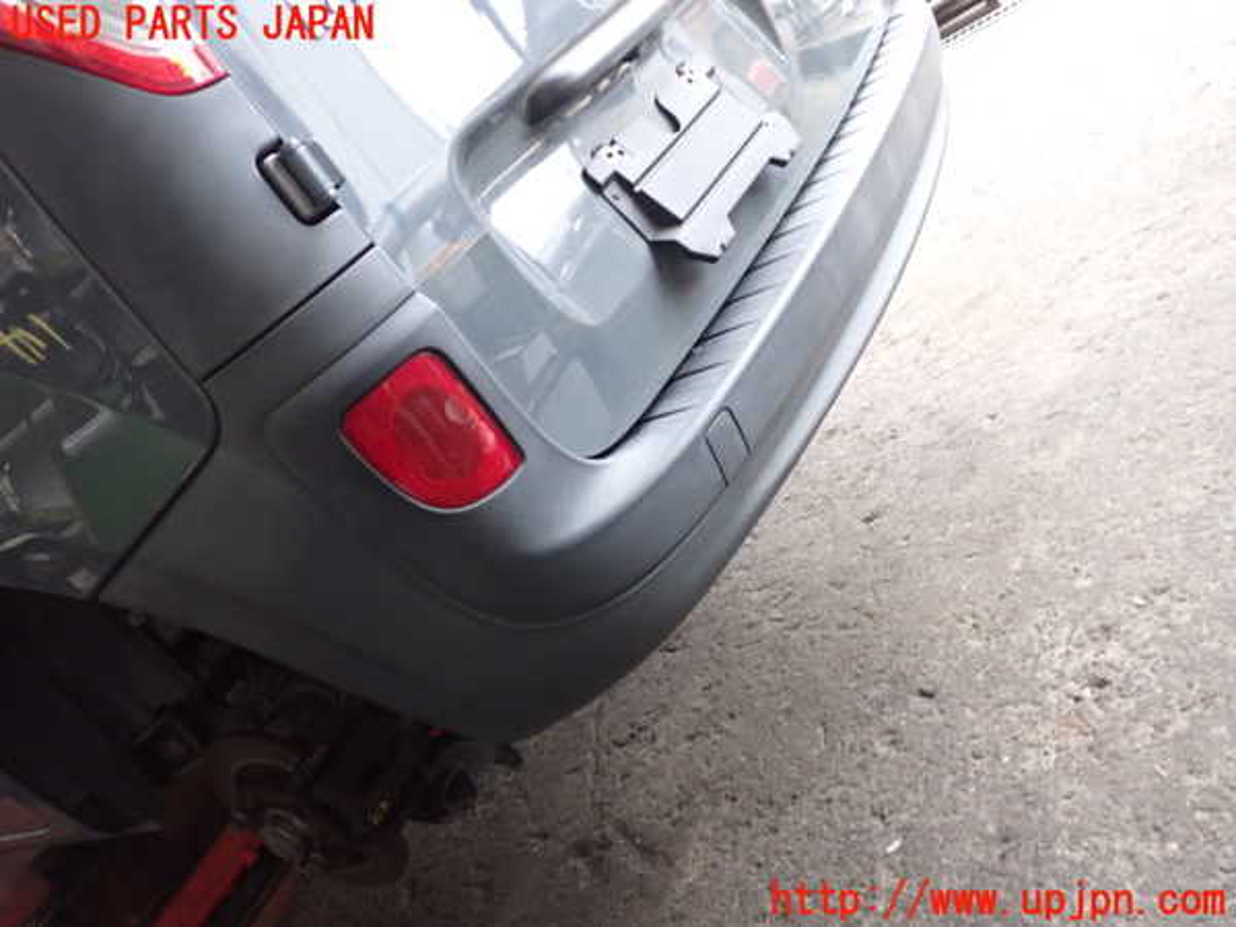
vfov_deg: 46.8
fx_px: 1071
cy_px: 464
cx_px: 618
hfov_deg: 60.0
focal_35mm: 30
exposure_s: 1/30
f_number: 2.3
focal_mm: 5.4
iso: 500
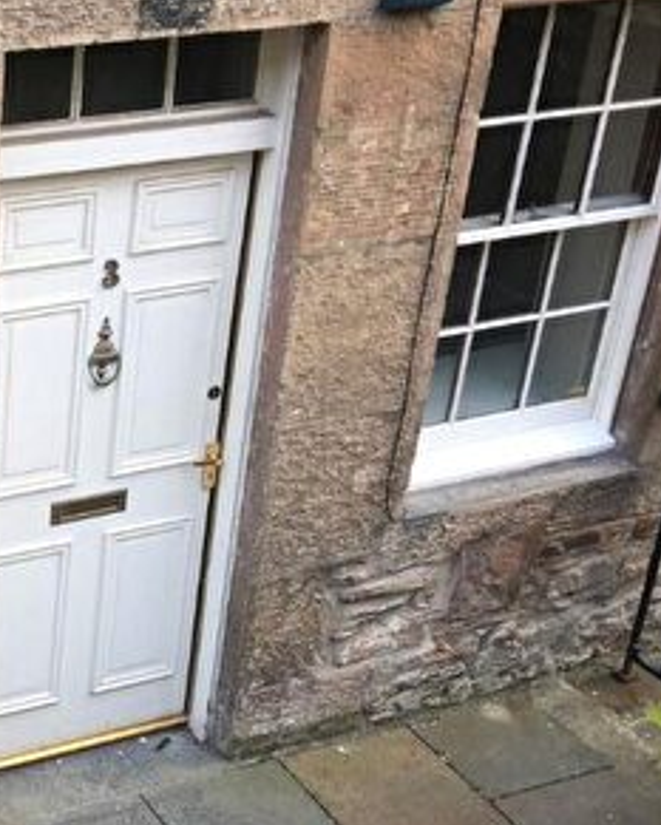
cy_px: 529
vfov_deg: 27.8
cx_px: -116
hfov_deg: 21.1
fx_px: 1662
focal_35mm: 68
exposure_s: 1/120
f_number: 2.2
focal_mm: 4.15
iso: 25
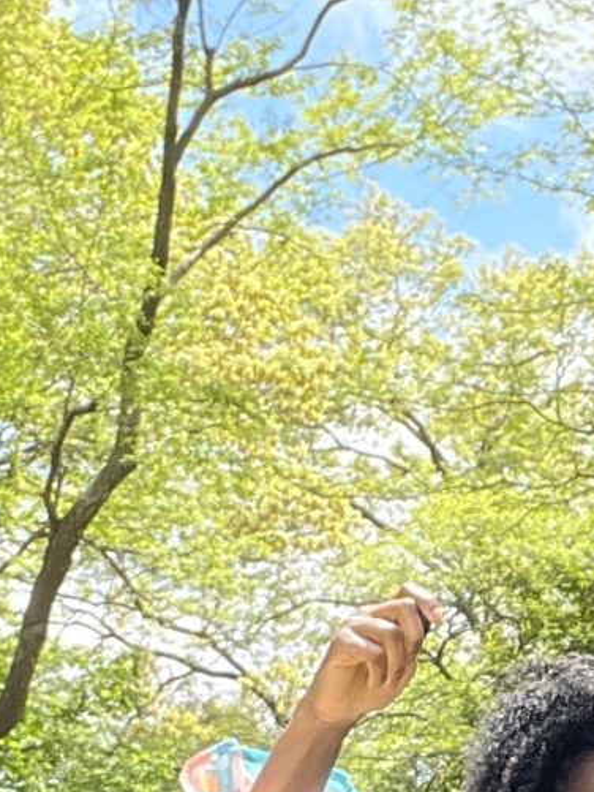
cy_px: 808
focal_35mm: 115
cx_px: 506
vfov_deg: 16.7
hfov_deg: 12.8
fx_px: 2630
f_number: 2.2
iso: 25
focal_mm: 2.71
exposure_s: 1/450
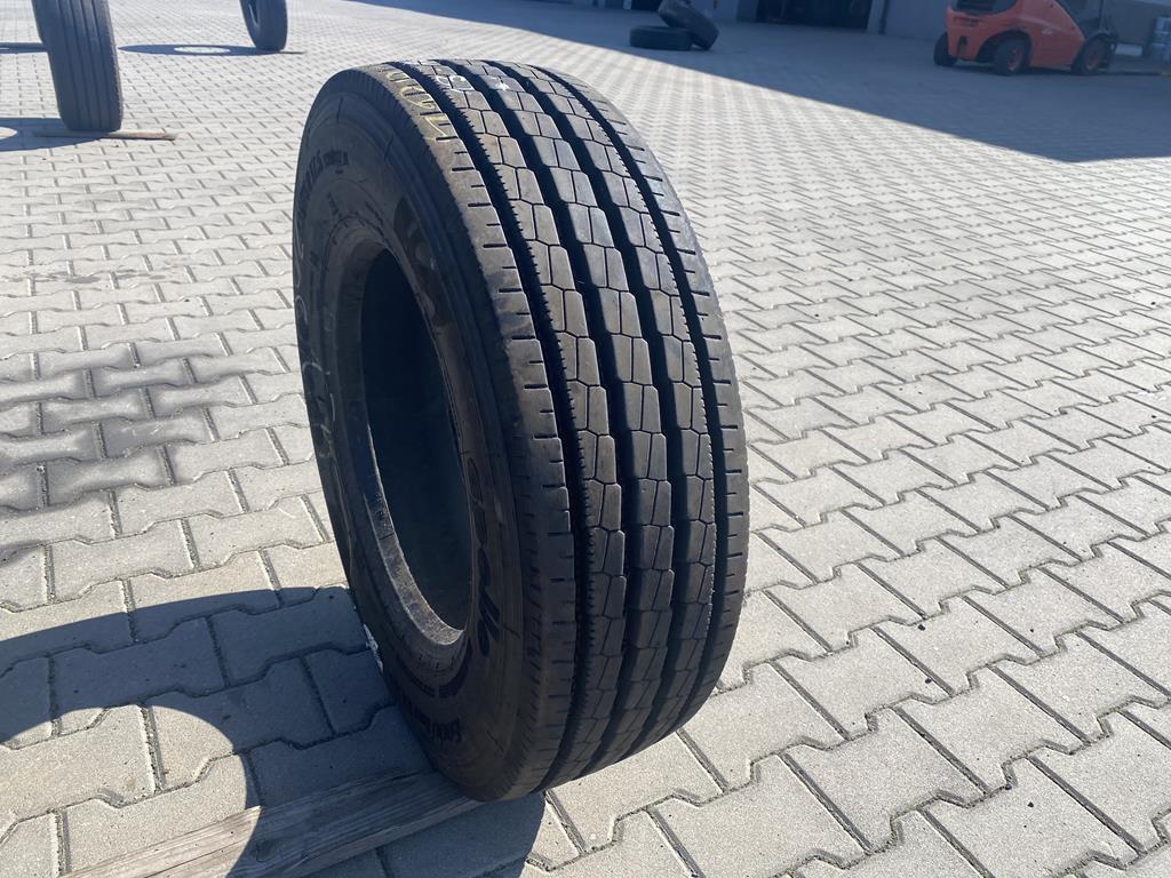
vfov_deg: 53.1
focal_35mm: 26
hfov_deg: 67.3
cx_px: 586
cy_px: 439
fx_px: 880
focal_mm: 4.25
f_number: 1.8
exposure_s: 1/1585
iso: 32
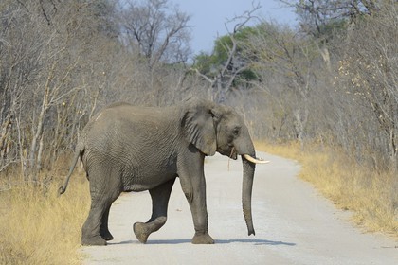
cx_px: 199
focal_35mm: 280
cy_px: 132
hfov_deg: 7.4
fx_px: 3095
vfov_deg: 4.9
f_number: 10
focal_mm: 280
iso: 400
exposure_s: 1/640
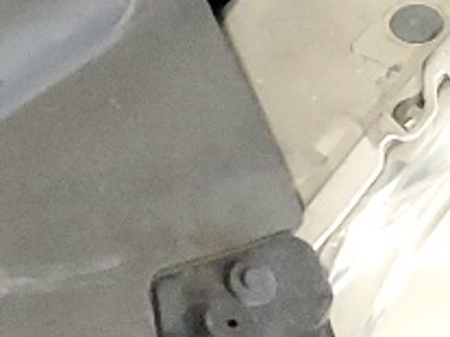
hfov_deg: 8.3
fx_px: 2611
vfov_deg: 7.1
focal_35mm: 201
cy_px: -313
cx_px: -904
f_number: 1.5
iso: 288
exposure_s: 1/60.2
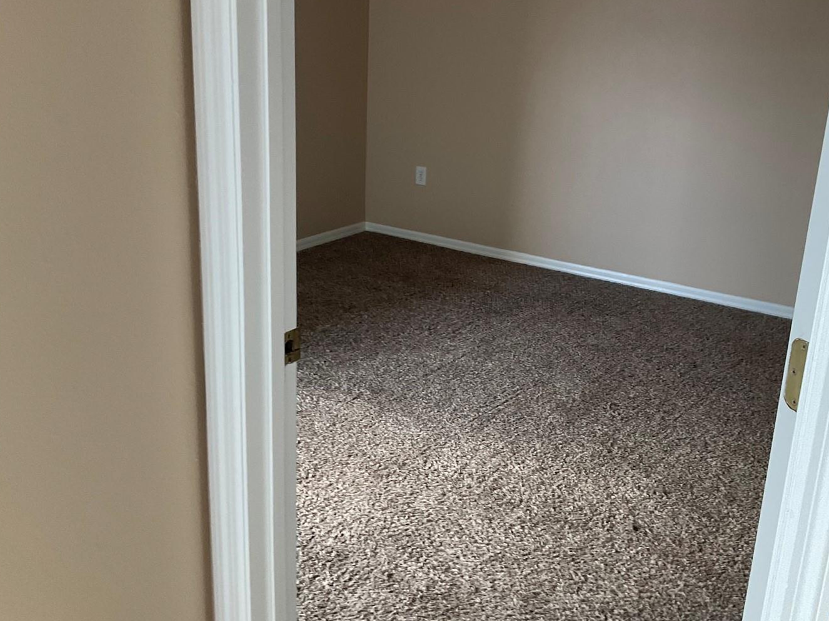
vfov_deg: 40.6
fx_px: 838
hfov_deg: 52.3
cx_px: 491
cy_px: 257
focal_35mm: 35
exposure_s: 1/60
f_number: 1.8
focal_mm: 3
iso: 80
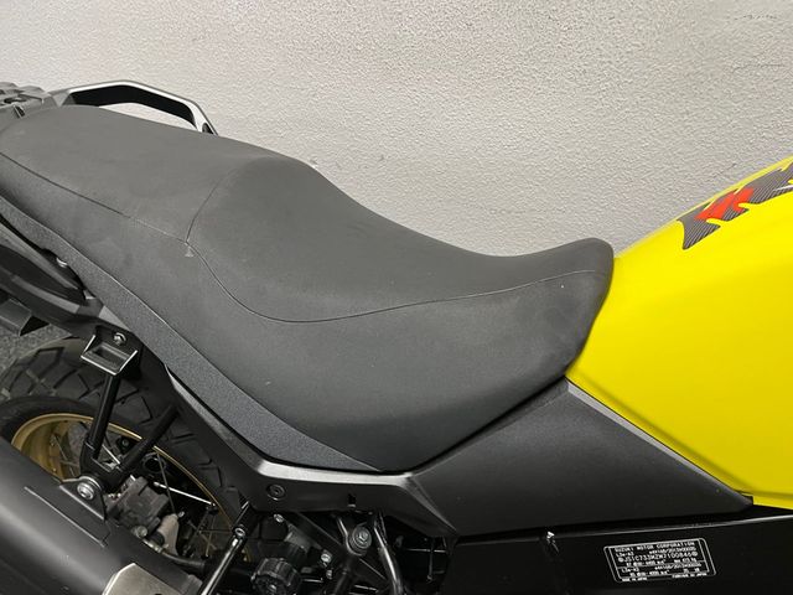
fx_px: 596
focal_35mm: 26
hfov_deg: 67.3
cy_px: 298
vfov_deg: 53.1
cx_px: 396
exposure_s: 1/50
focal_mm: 5.1
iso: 100
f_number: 1.6
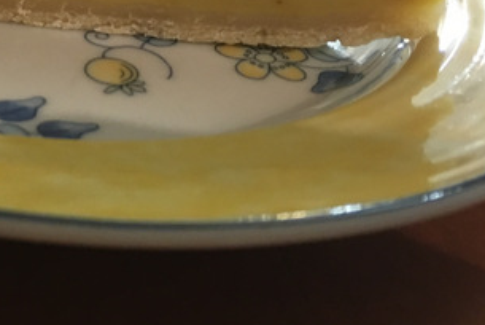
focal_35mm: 79
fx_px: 1065
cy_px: -53
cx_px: -19
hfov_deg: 24.3
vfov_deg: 16.7
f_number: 2.2
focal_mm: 4.15
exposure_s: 1/15
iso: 100
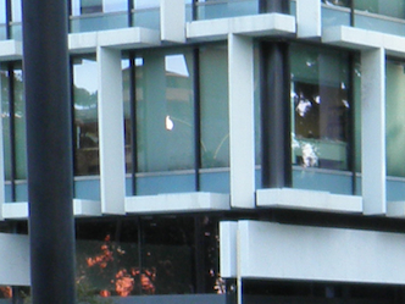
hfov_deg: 9.1
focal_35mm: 189
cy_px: 574
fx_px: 2211
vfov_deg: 7.6
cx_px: 1051
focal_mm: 6.1
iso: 64
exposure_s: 1/60
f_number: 3.5
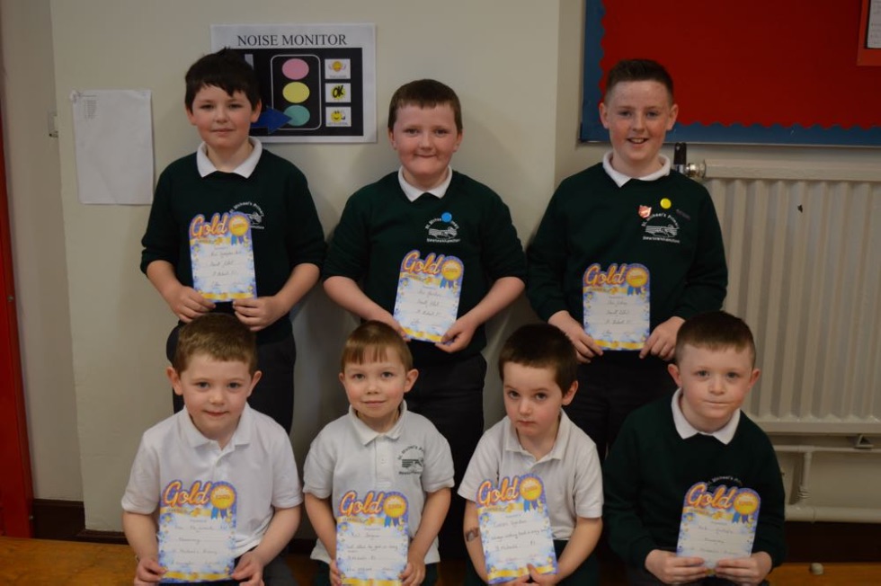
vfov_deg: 36.8
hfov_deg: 53.2
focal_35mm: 36
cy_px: 293
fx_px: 880
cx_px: 440
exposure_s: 1/60
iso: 400
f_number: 4
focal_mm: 24
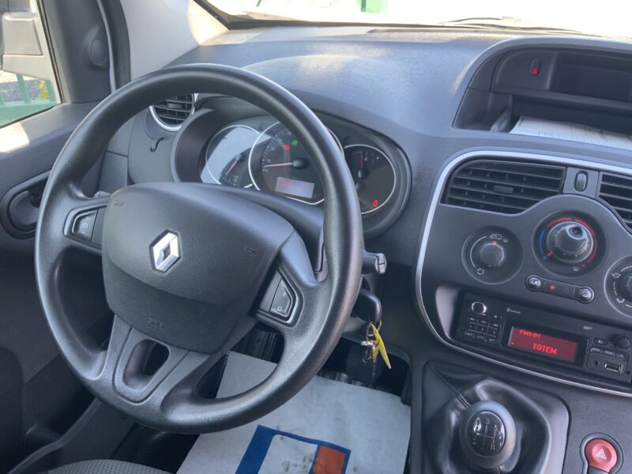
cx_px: 316
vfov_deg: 48.2
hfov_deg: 61.7
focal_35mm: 29
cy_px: 237
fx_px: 529
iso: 64
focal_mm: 3
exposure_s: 1/122
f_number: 1.8
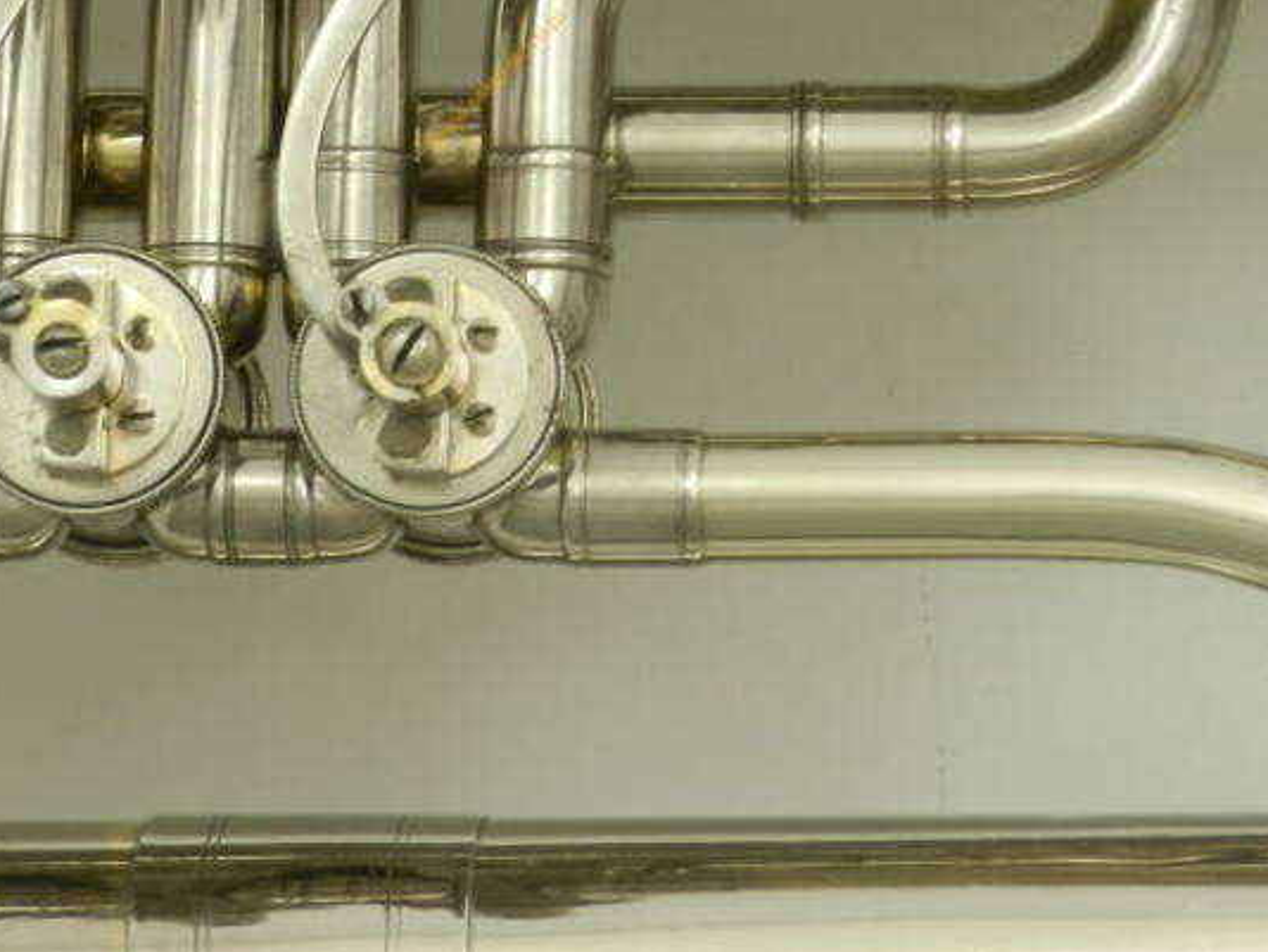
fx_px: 8942
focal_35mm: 244
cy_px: 76
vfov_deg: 6.1
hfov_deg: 8.1
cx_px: 495
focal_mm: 20.5
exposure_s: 1/25
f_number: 4.8
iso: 220
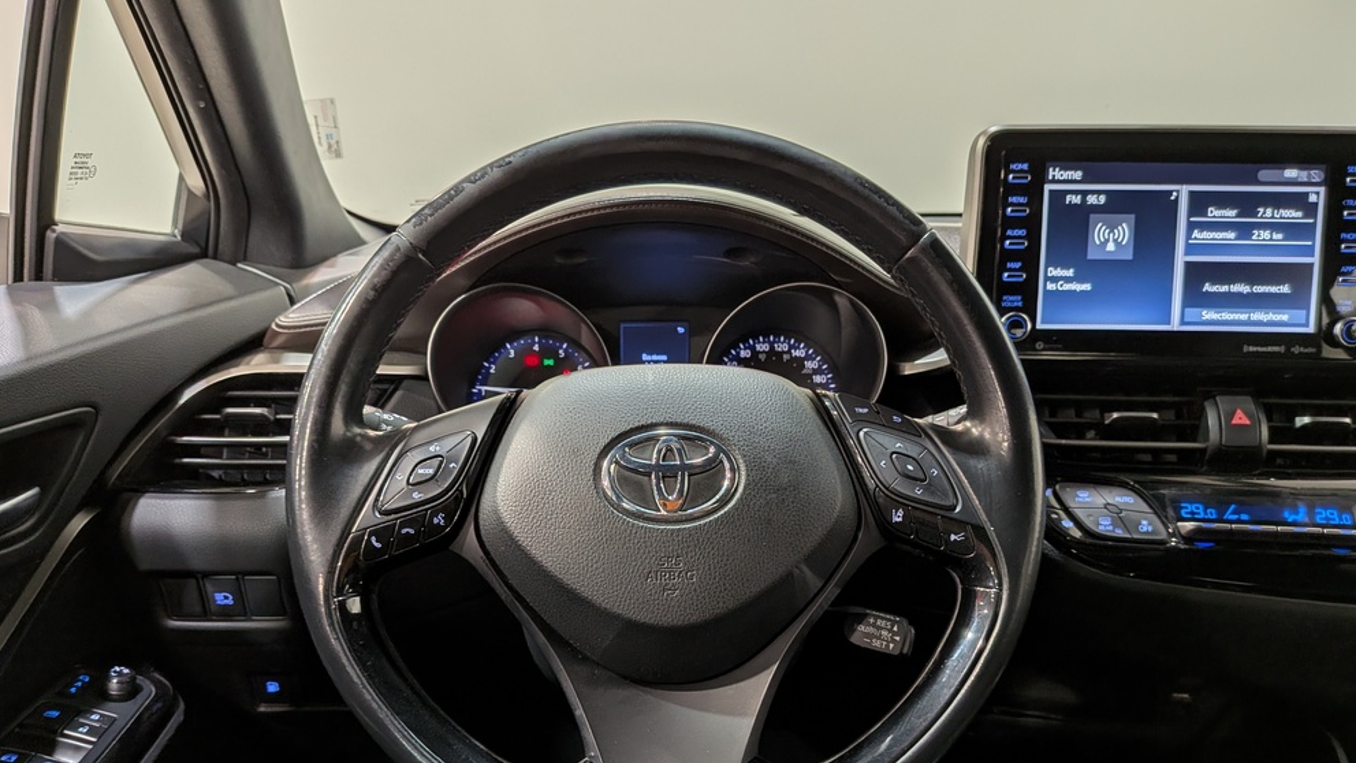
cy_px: 494
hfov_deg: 69.9
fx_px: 971
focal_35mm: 27
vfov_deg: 42.4
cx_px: 668
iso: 29
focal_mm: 4.53
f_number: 1.7
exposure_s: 1/164
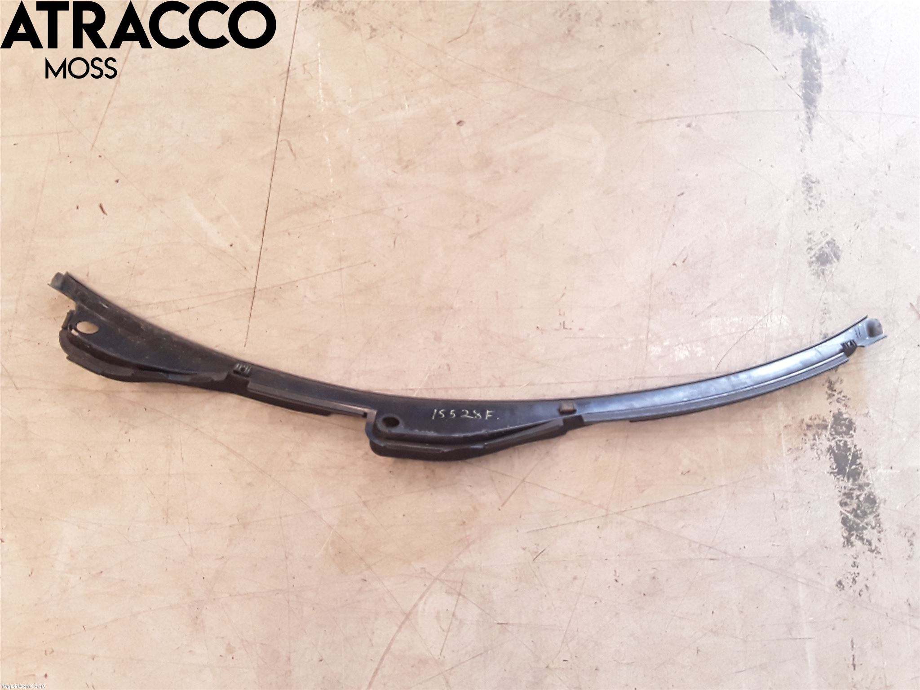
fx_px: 744
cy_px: 345
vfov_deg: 49.7
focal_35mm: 28
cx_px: 460
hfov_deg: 63.4
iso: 100
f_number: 1.9
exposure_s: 1/50
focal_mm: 2.91
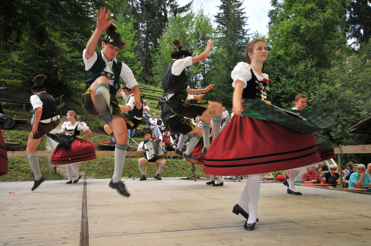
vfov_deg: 43.5
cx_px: 186
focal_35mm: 30
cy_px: 123
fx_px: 309
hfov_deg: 62.0
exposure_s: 1/125
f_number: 8
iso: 200
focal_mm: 20
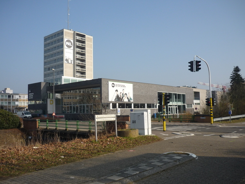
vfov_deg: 42.9
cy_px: 92
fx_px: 234
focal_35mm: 33
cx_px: 122
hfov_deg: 55.4
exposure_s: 1/200
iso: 100
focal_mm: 5.5
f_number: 8
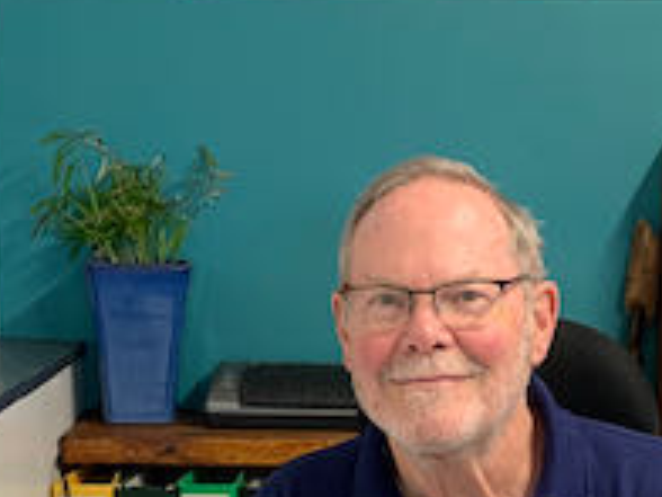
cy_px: 463
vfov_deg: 17.1
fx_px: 1626
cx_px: 463
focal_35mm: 85
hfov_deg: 22.9
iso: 160
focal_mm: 4.25
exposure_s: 1/60
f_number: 1.8
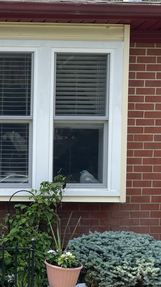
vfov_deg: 36.4
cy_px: 178
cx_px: -38
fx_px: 432
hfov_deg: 19.7
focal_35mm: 57
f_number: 1.6
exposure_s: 1/1383
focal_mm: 4.2
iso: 32
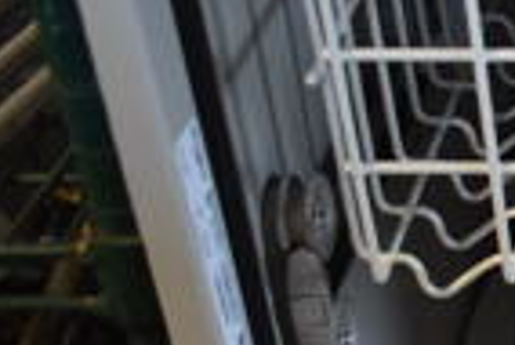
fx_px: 1661
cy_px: 360
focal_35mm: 116
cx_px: 972
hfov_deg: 15.0
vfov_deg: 11.7
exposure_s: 1/125
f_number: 3.5
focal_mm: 18
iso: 1400
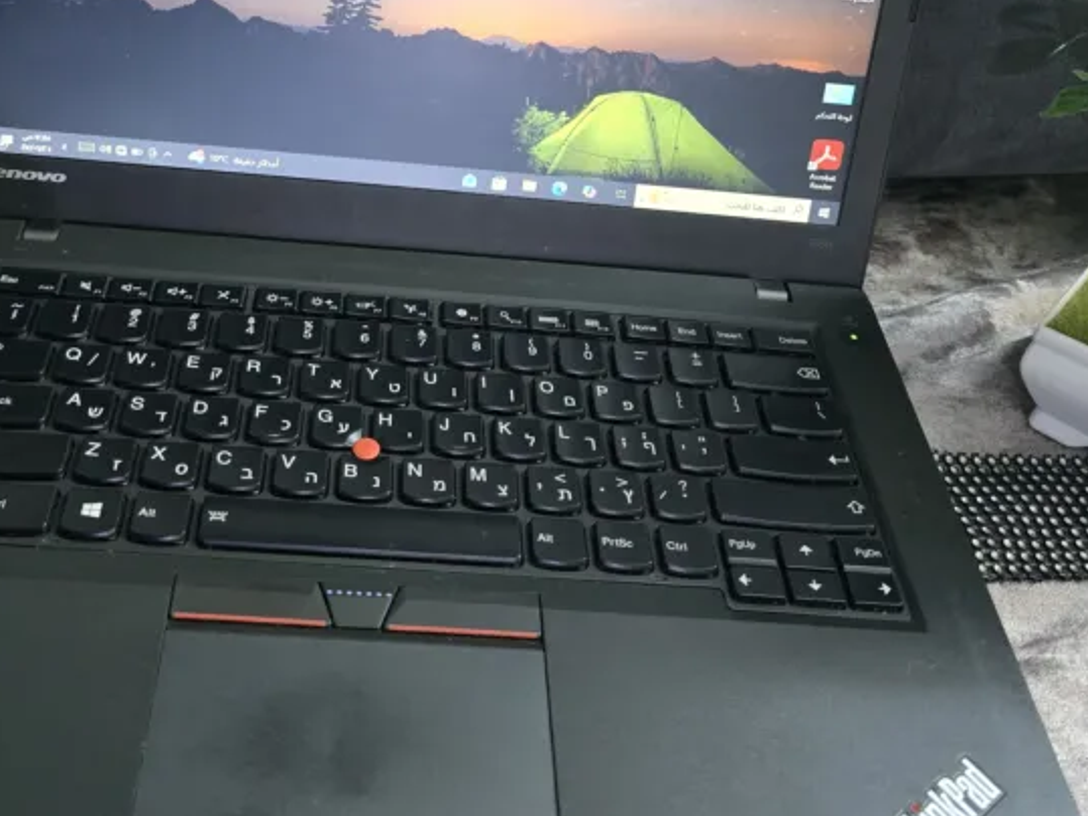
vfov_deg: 33.8
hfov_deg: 45.6
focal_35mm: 41
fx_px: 1288
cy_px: 137
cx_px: 446
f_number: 1.7
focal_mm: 6.3
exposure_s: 1/100
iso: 1000
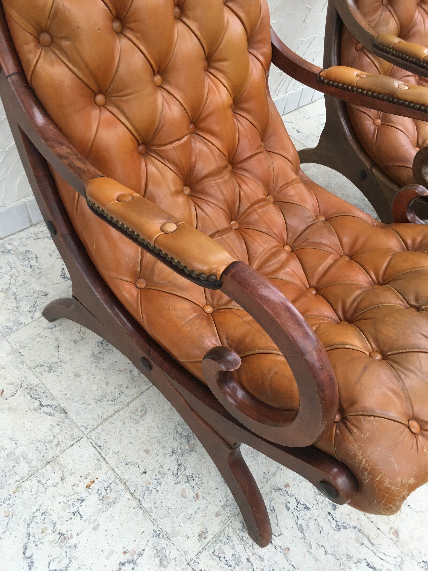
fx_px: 478
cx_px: 214
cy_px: 286
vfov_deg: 61.7
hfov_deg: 48.2
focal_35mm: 29
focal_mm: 4.15
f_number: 2.2
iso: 50
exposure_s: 1/33
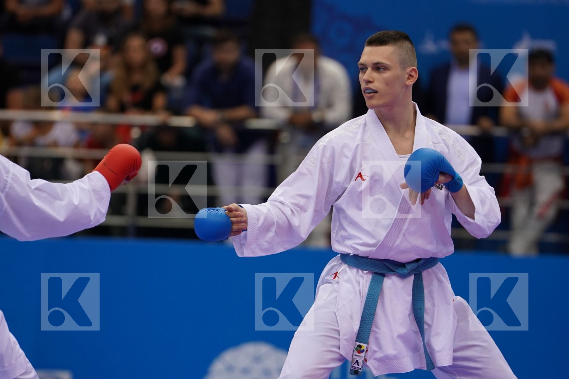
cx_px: 284
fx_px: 4694
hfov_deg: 6.9
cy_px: 190
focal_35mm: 297
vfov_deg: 4.6
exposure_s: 1/1000
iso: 1000
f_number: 2.8
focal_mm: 198
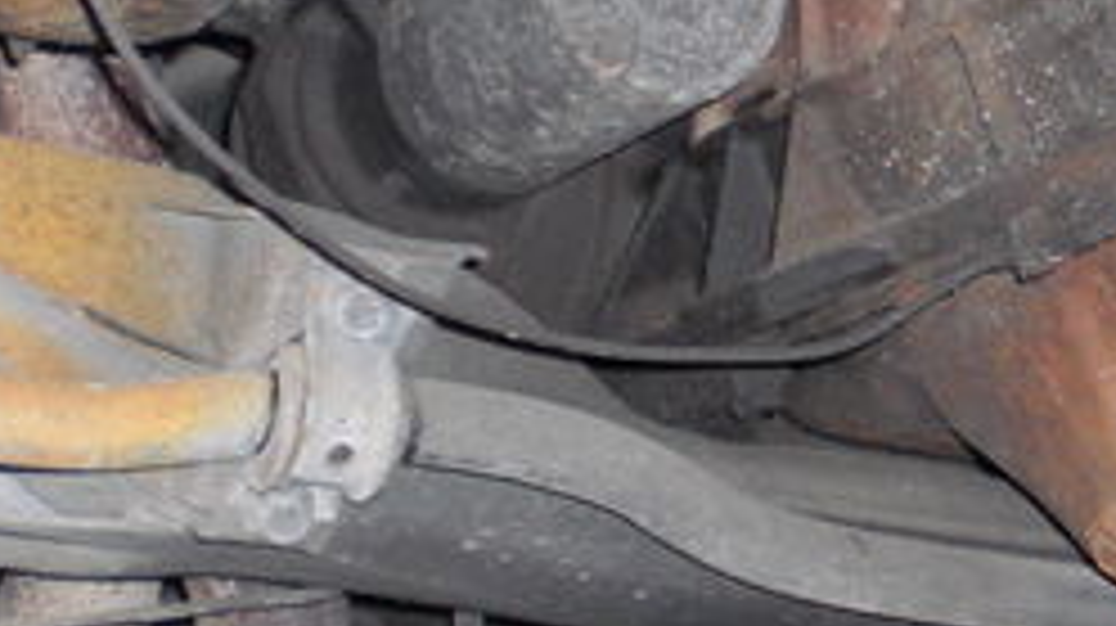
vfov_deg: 11.3
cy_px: 275
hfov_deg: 19.6
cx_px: 1026
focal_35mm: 107
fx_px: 3164
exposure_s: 1/60
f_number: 3.1
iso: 200
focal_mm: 6.3
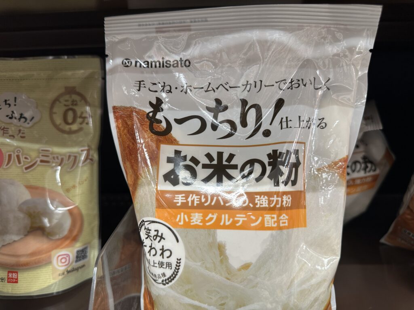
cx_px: 207
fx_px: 287
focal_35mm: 24
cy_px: 155
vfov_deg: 56.8
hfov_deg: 71.6
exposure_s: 1/52
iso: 125
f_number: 1.78
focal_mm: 6.86
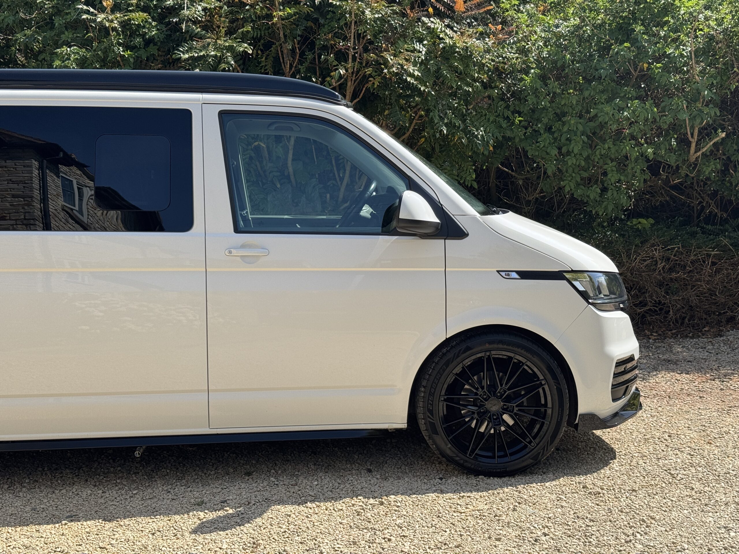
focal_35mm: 48
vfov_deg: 30.3
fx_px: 1025
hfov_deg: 39.7
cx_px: 370
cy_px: 277
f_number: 1.78
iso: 64
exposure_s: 1/2331
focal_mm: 6.76
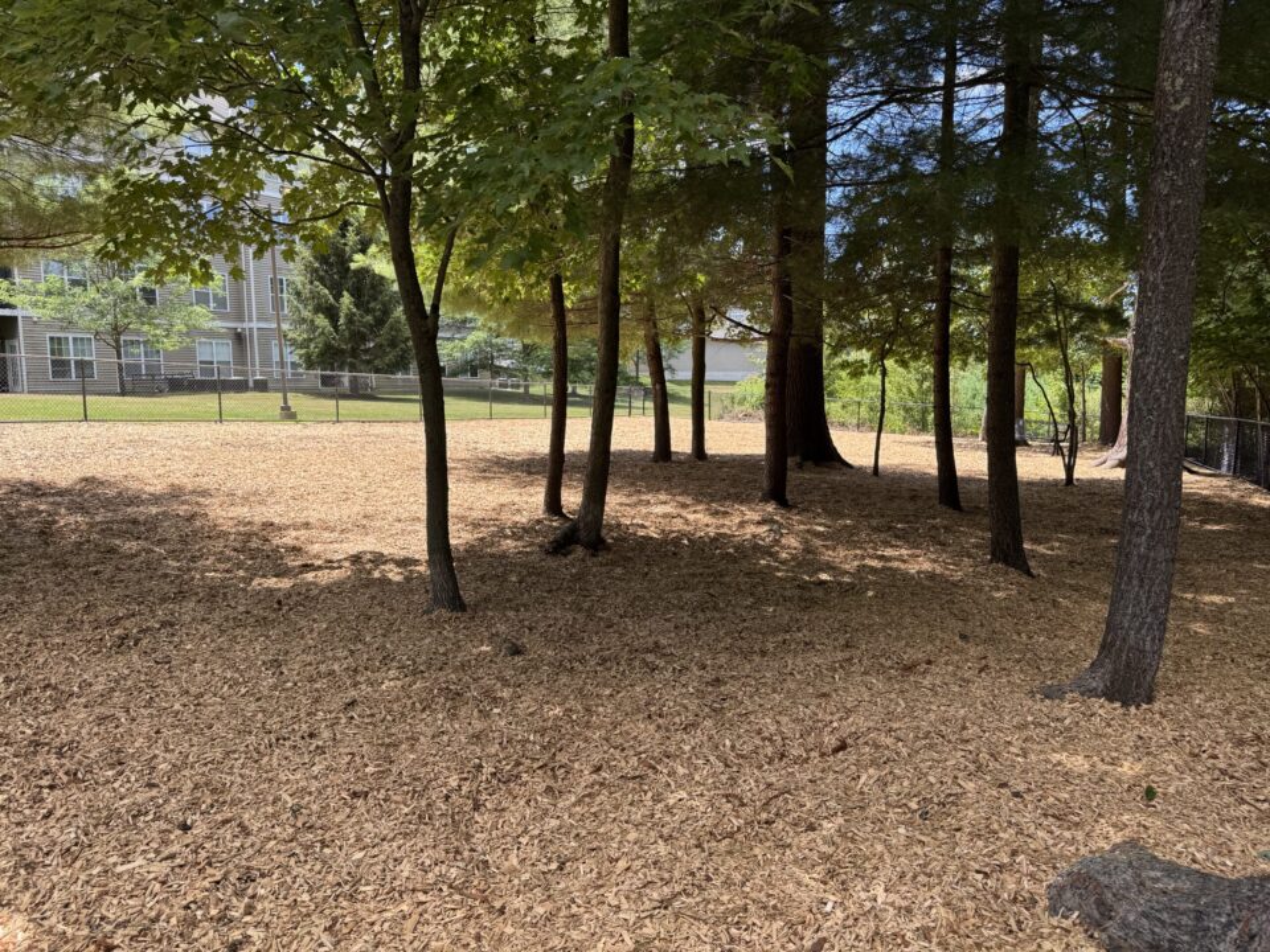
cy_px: 476
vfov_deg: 56.8
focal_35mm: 24
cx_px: 635
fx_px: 881
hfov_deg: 71.6
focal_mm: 6.76
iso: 80
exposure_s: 1/782
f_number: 1.78
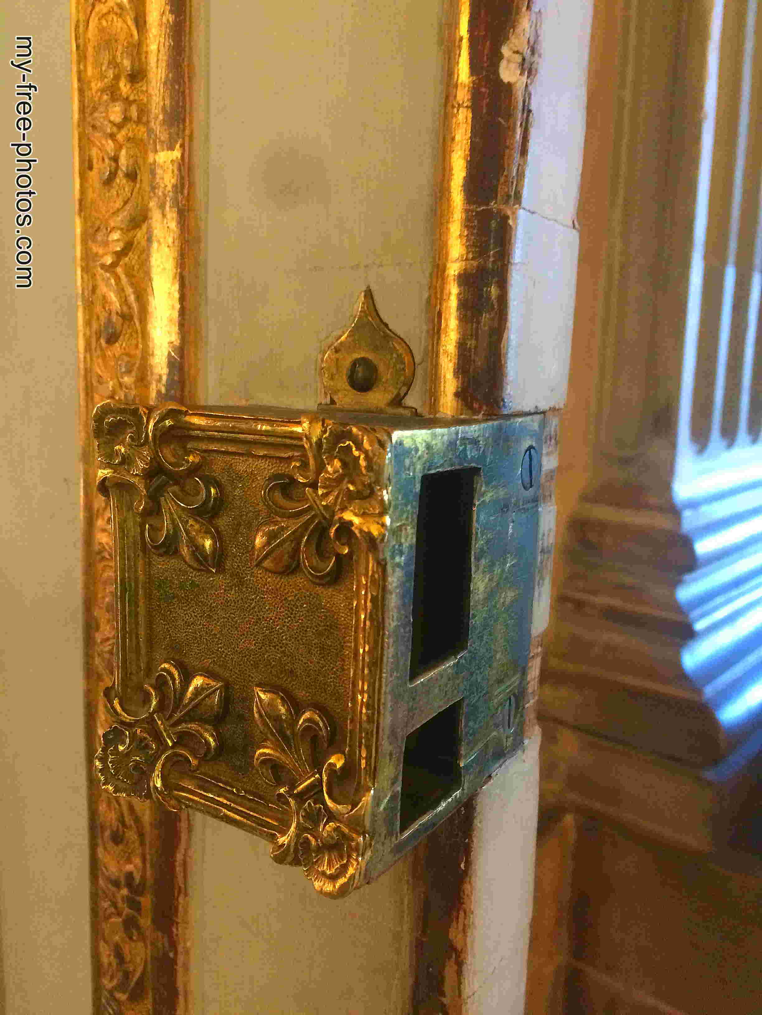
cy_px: 508
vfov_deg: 61.7
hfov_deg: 48.2
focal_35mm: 29
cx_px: 381
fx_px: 851
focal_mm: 4.15
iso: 250
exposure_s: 1/20
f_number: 2.2
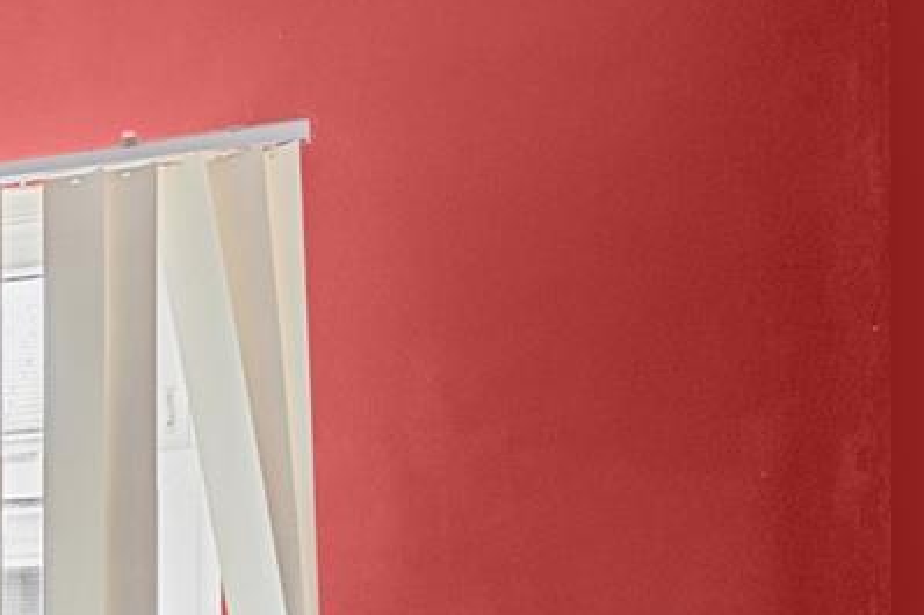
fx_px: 1847
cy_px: 848
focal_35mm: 72
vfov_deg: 17.5
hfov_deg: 21.0
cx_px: -650
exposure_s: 1/2.5
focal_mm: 14
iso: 400
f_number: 10
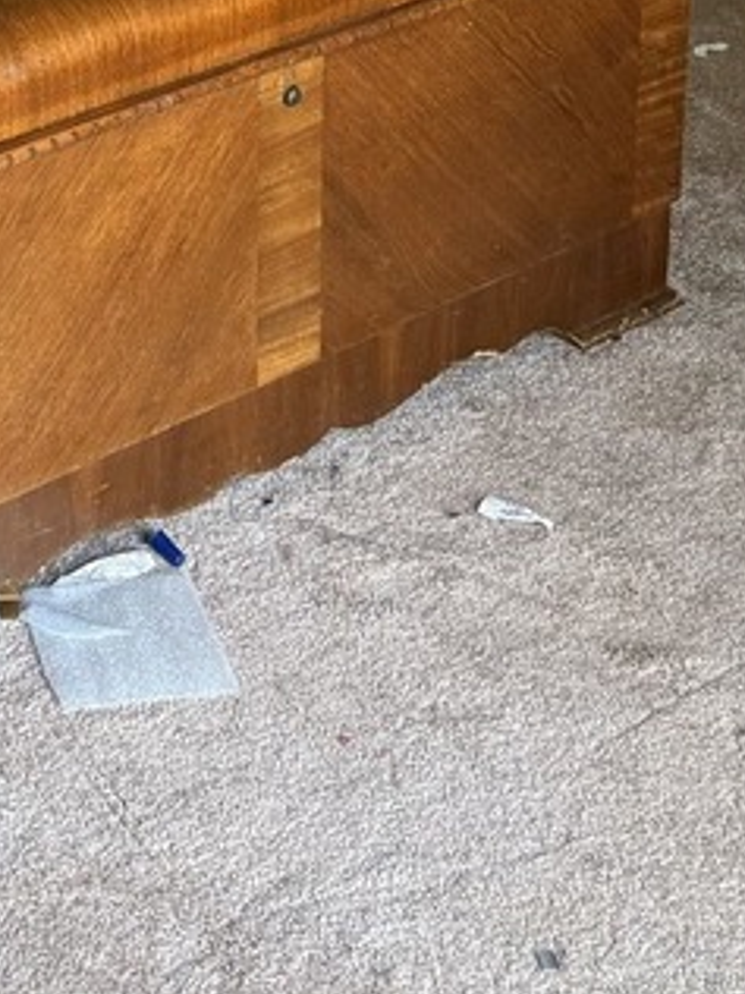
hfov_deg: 17.3
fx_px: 2353
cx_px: -97
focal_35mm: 82
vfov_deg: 20.7
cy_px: -450
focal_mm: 6.76
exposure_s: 1/60
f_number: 1.78
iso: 250
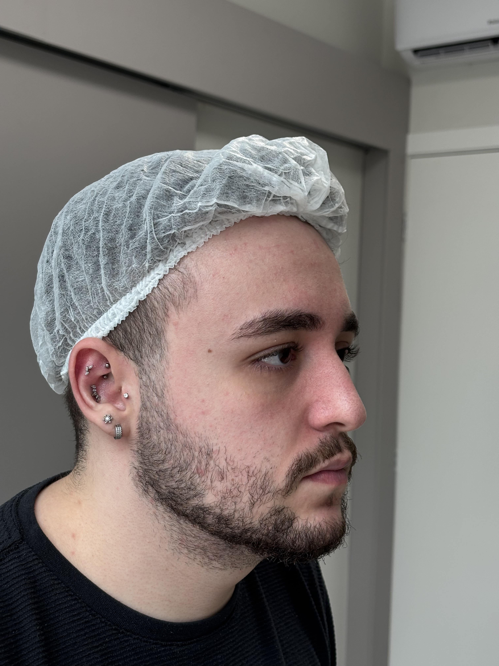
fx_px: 999
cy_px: 333
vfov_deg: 36.8
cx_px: 250
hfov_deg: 28.0
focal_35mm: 52
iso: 25
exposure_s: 1/60
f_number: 1.6
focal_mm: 5.96
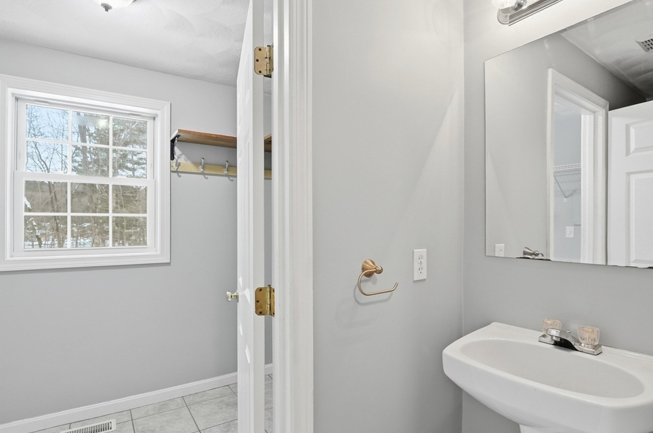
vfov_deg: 68.6
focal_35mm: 18
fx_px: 318
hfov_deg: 91.6
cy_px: 221
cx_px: 317
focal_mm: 11
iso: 800
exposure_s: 1/250
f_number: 7.1
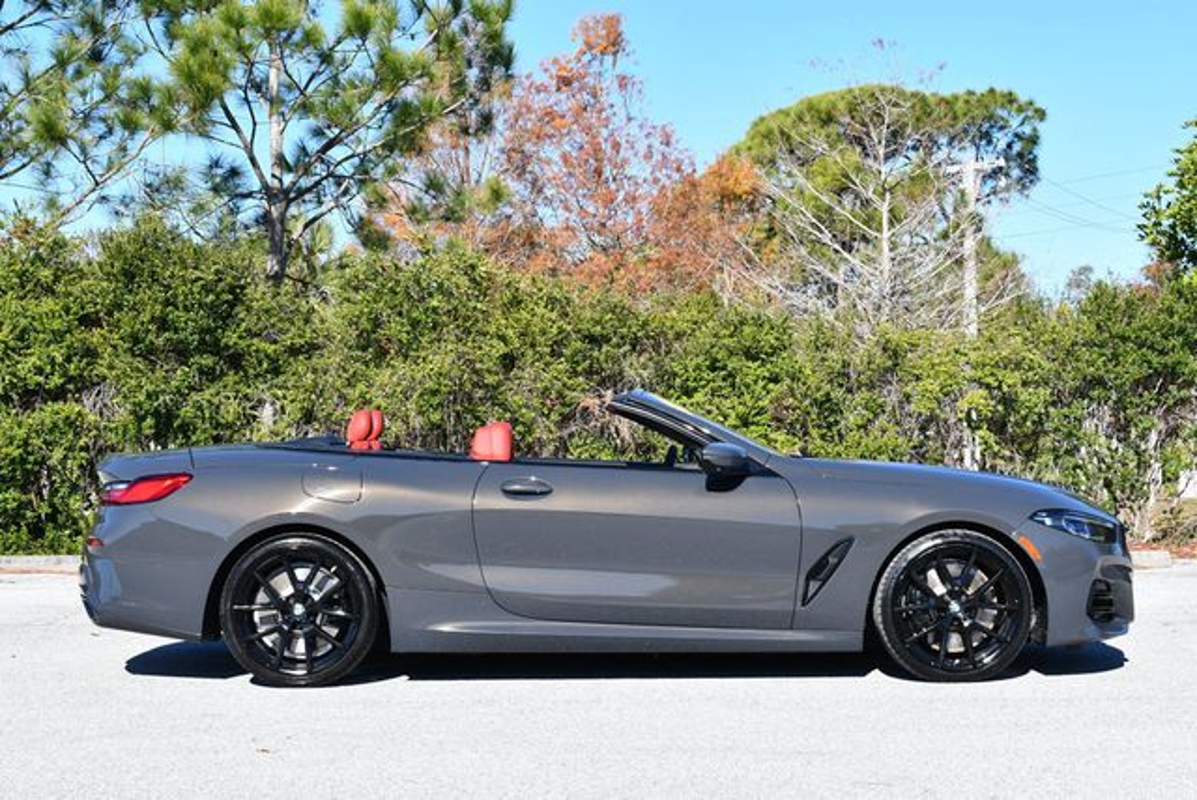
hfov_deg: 29.6
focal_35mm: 68
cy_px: 400
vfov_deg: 20.1
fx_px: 2263
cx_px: 598
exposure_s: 1/250
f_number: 8
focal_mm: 34
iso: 125
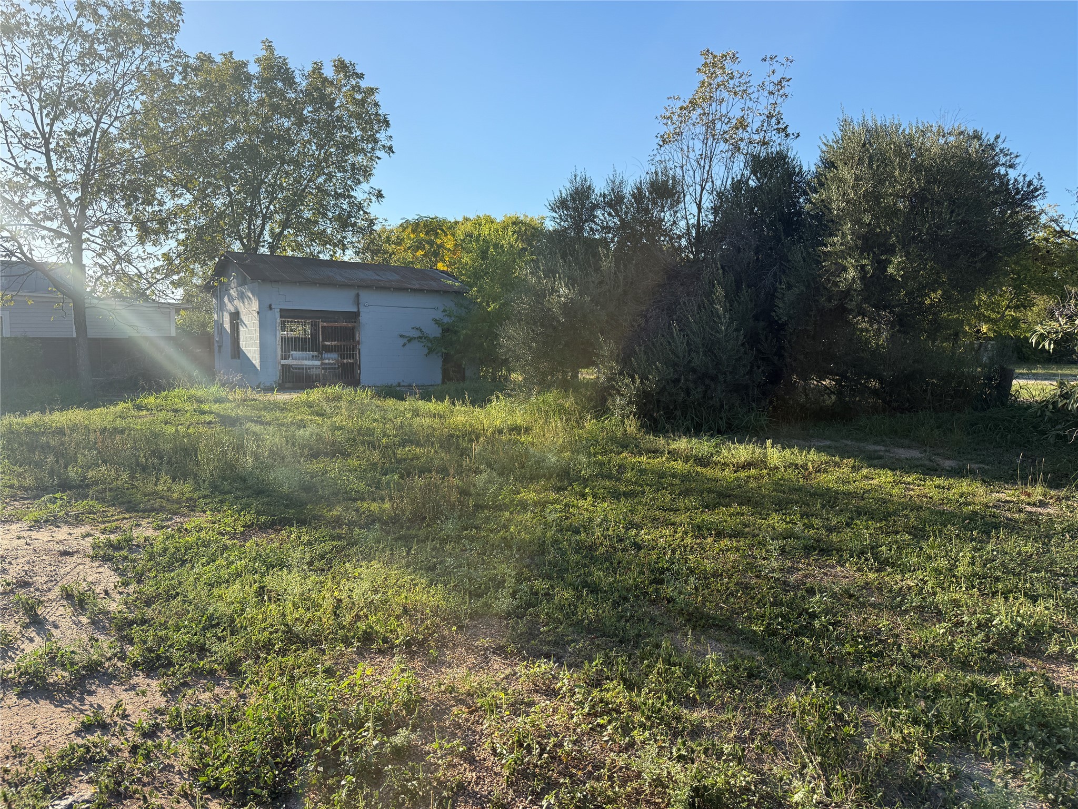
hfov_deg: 71.6
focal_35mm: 24
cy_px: 404
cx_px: 539
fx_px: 747
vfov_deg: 56.8
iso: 100
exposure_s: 1/2703
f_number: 1.78
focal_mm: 6.76
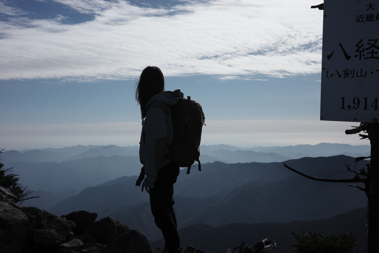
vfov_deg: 33.4
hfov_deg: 48.5
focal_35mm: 40
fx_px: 421
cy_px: 126
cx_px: 190
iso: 200
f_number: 6.3
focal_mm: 26
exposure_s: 1/2500
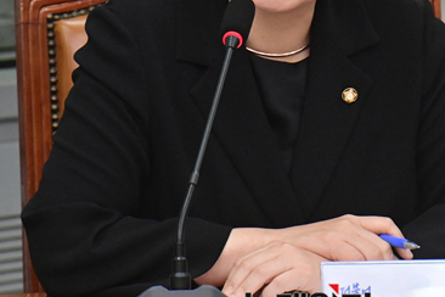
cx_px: 305
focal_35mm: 481
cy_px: 27
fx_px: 5945
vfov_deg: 2.9
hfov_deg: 4.3
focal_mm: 220
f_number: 9
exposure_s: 1/250
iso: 6400
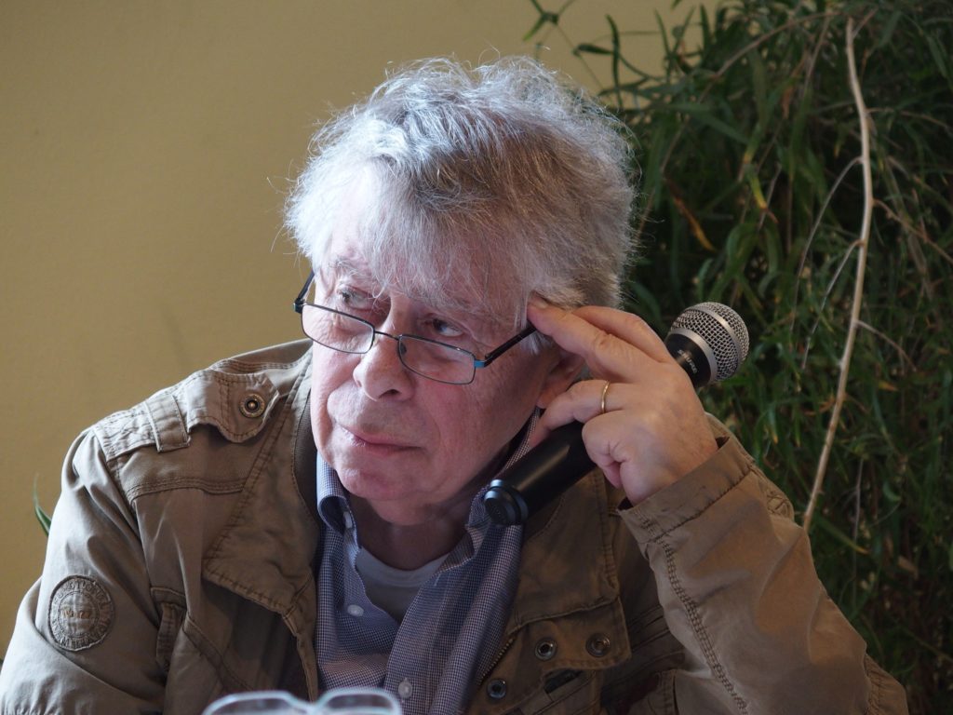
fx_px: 5506
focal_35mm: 200
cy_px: 358
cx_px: 476
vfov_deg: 7.4
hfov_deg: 9.9
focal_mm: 42.5
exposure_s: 1/200
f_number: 2.8
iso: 400
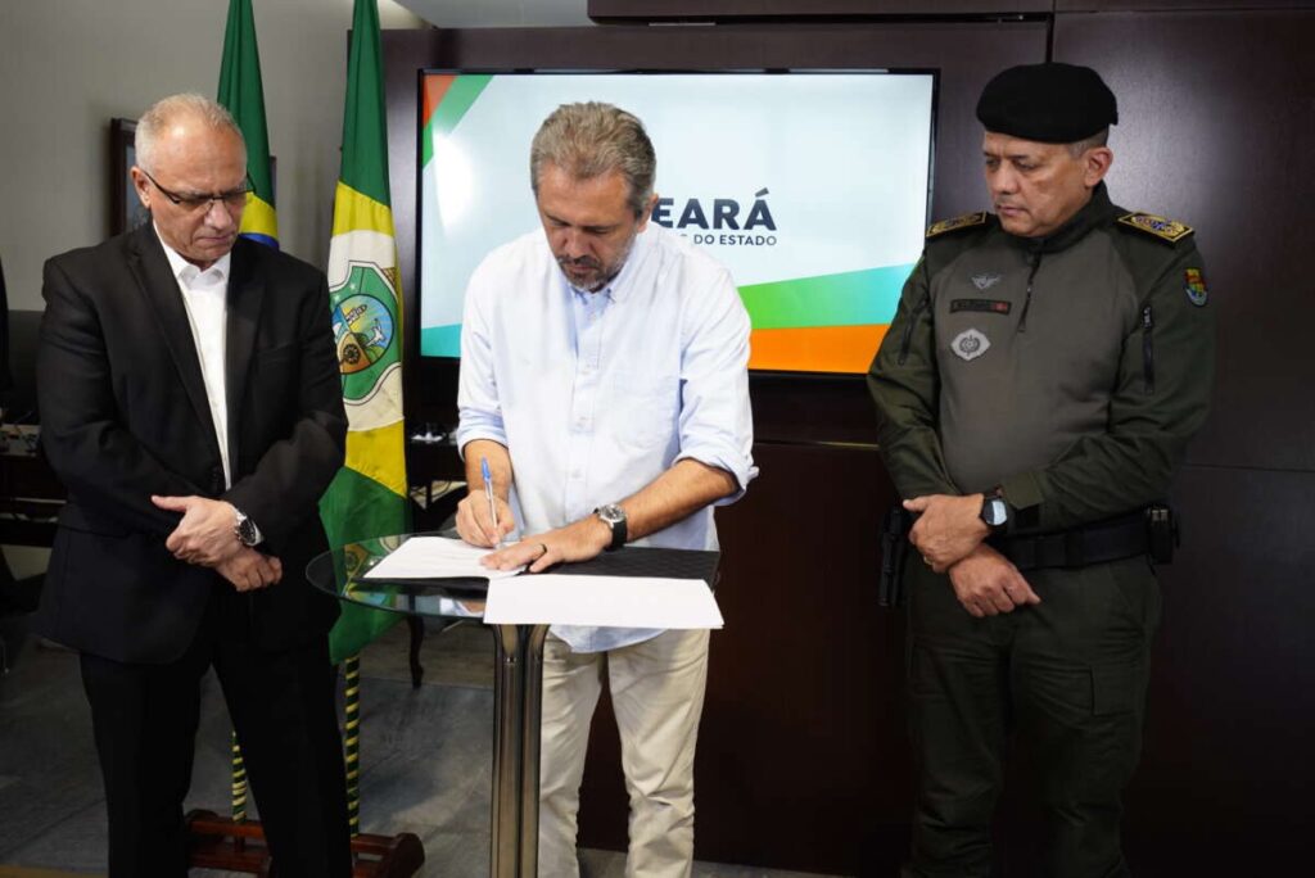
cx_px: 658
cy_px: 439
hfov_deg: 54.4
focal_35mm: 35
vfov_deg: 37.9
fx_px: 1279
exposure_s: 1/125
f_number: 4.5
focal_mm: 35
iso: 1600
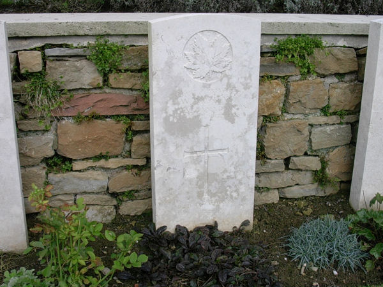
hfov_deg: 42.1
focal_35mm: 45
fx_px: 498
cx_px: 192
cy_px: 144
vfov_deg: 32.2
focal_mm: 6.7
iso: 70
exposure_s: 1/256
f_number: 5.8
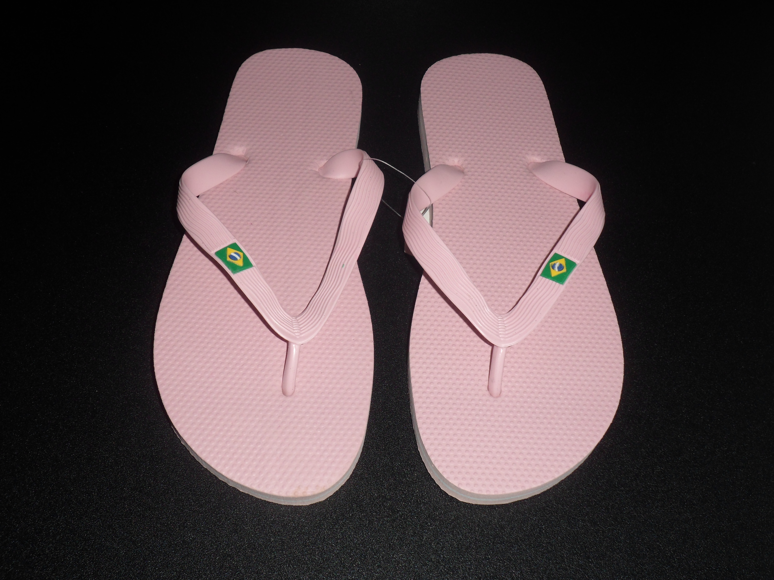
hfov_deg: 44.8
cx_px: 387
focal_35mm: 42
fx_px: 939
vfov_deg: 34.3
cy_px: 290
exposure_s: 1/60
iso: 100
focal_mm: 7.8
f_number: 4.2
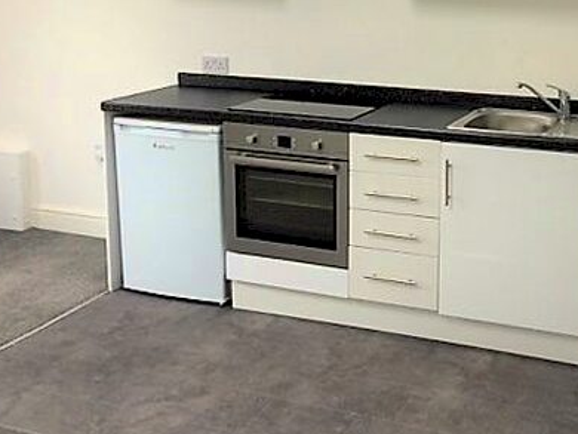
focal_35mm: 52
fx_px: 869
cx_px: 425
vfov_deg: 27.6
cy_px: 99
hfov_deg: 36.1
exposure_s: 1/122
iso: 32
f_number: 2.2
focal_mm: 4.15
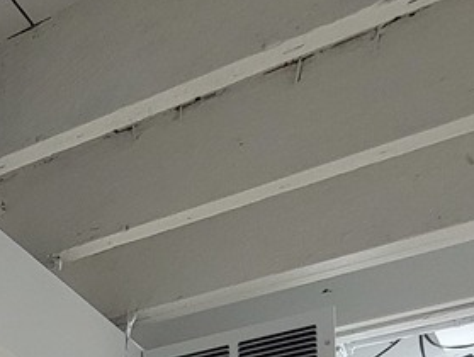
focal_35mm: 67
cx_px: -415
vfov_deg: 16.8
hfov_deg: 19.8
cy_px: 704
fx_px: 919
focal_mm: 2.2
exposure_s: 1/60
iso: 320
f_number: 2.2
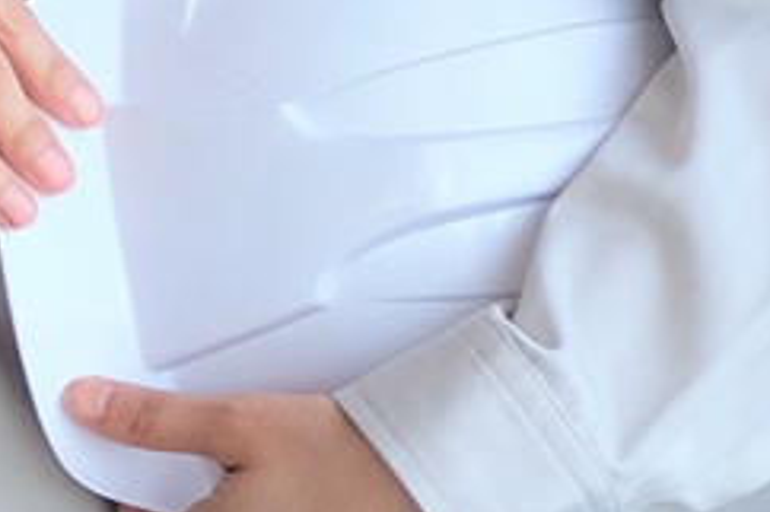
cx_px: -993
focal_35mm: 558
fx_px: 11926
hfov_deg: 3.6
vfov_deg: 2.4
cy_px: -795
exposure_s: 1/1300
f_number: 2
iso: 400
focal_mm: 50
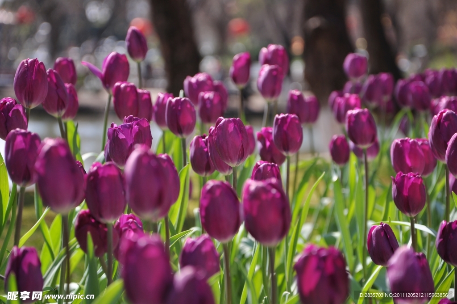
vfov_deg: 8.7
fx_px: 1997
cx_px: 228
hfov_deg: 13.1
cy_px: 152
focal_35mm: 158
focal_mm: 105
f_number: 5.6
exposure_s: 1/250
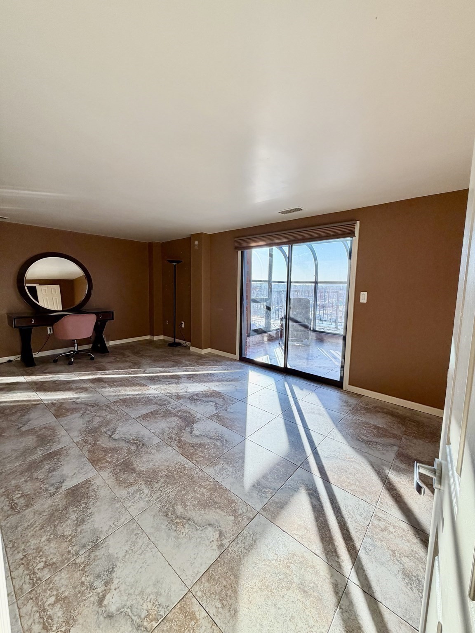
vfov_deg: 102.1
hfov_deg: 85.7
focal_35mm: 14
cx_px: 238
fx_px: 256
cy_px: 316
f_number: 2.2
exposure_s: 1/121
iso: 64
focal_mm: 2.22
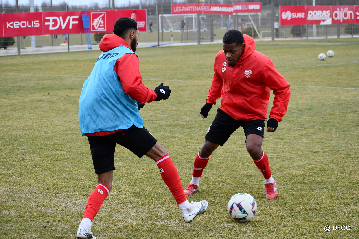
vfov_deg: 13.0
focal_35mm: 105
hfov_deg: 19.5
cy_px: 120
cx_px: 180
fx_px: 1047
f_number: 5
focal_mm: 70
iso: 400
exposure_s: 1/1250
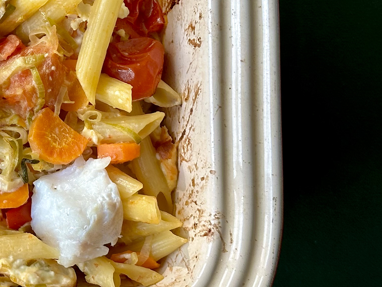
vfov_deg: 11.7
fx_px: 1390
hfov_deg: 14.9
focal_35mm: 126
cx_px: -113
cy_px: 60
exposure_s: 1/226
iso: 50
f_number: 1.78
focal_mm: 6.86
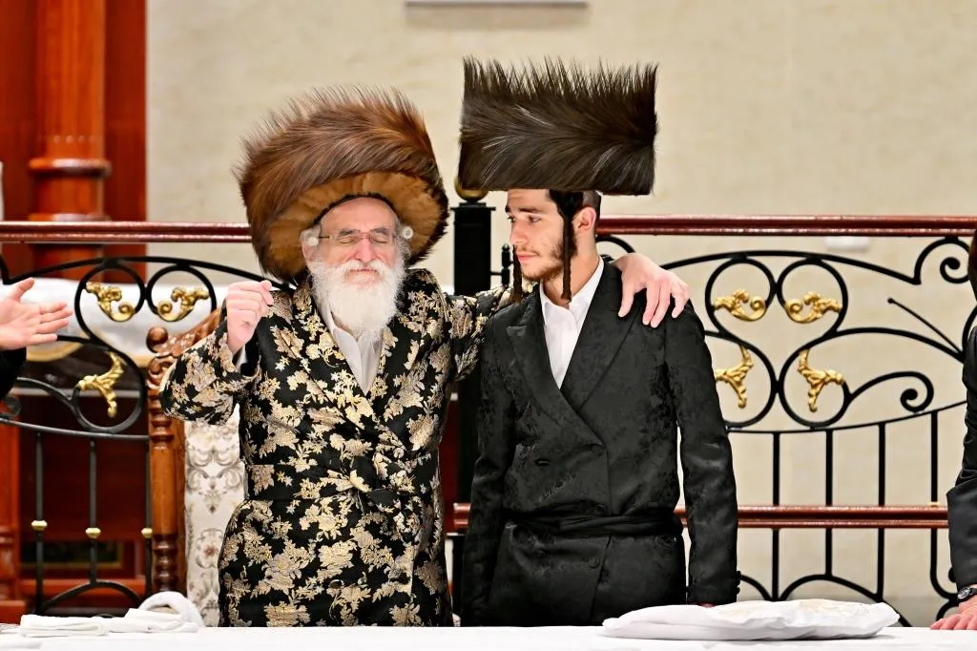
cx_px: 488
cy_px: 326
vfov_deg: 4.8
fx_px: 7732
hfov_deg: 7.2
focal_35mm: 285
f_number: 2.8
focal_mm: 190
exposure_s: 1/400
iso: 250
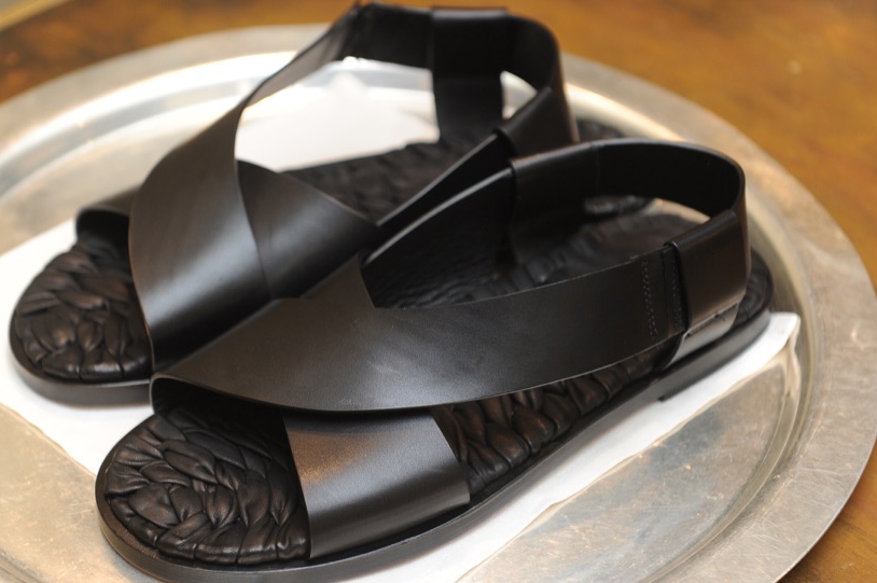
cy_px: 315
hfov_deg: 23.6
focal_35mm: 86
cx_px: 372
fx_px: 2093
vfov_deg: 15.9
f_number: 4
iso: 640
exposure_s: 1/50
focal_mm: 70
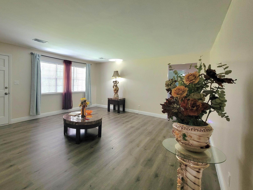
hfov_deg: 93.3
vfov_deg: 77.9
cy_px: 87
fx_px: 117
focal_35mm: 16
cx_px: 101
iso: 400
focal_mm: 2.2
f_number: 2.2
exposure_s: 1/40
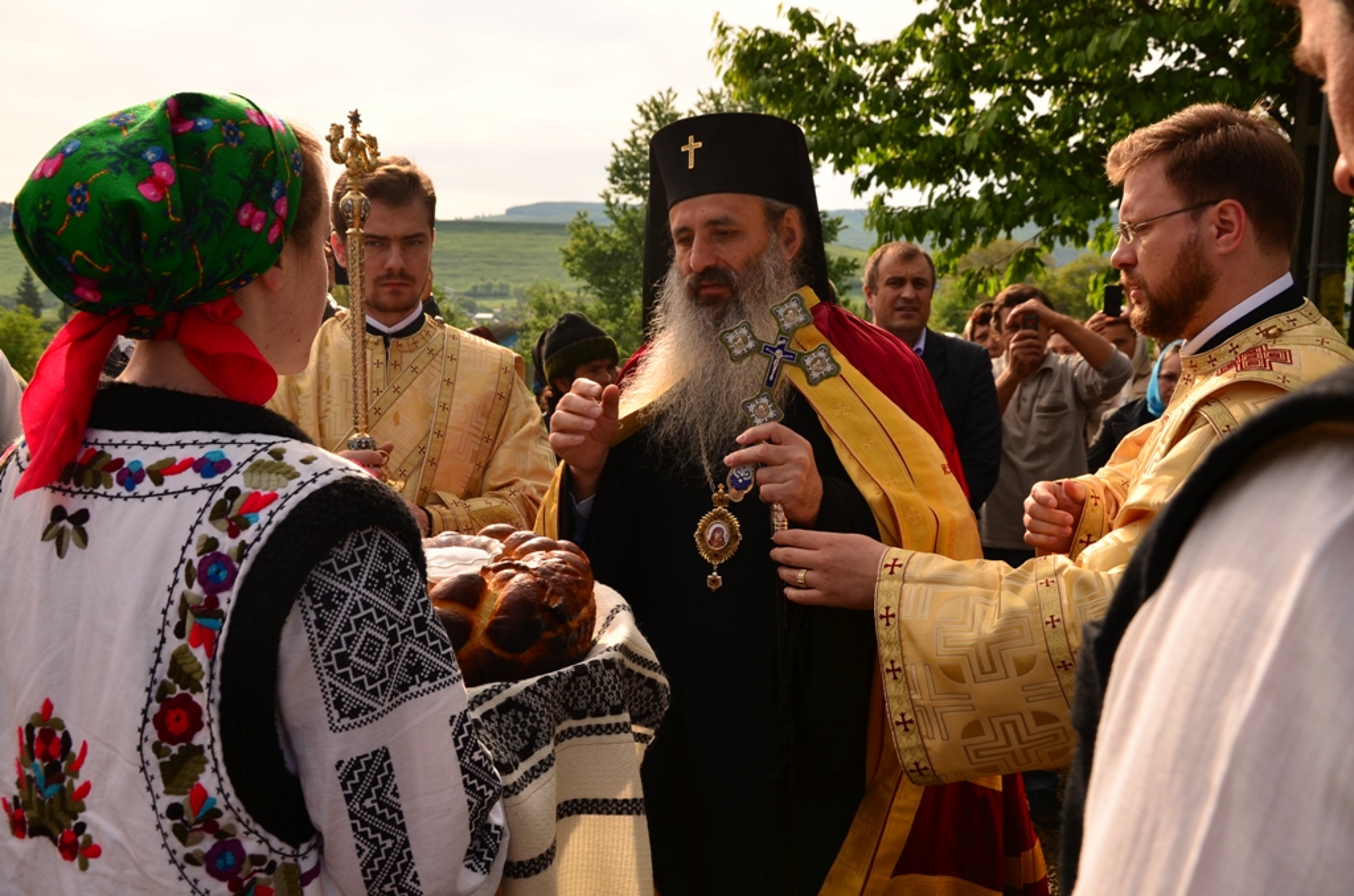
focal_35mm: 36
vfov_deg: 36.7
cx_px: 677
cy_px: 448
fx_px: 1351
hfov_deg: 53.2
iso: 320
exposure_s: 1/640
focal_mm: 24
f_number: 7.1
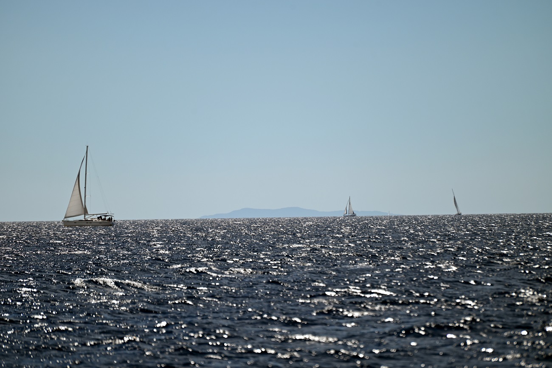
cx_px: 276
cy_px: 184
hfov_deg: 6.9
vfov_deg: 4.6
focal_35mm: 300
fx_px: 4600
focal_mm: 300
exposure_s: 1/1250
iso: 100
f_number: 6.3
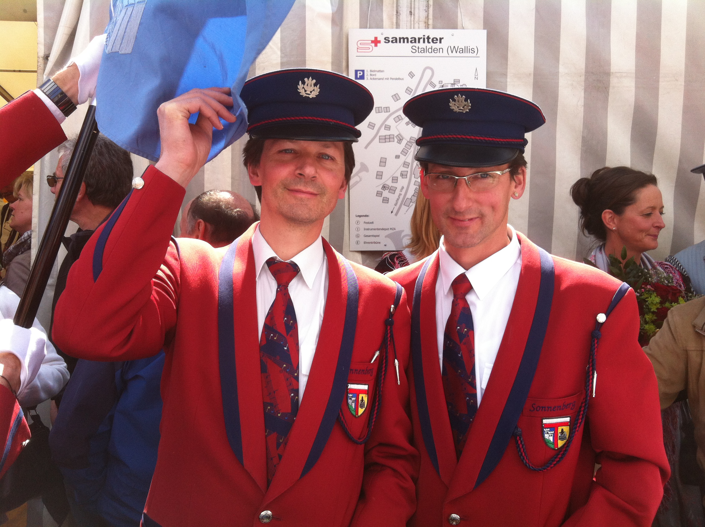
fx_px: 712
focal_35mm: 35
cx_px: 352
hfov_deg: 52.7
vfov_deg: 40.6
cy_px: 264
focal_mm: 3.85
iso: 80
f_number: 2.8
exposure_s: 1/450
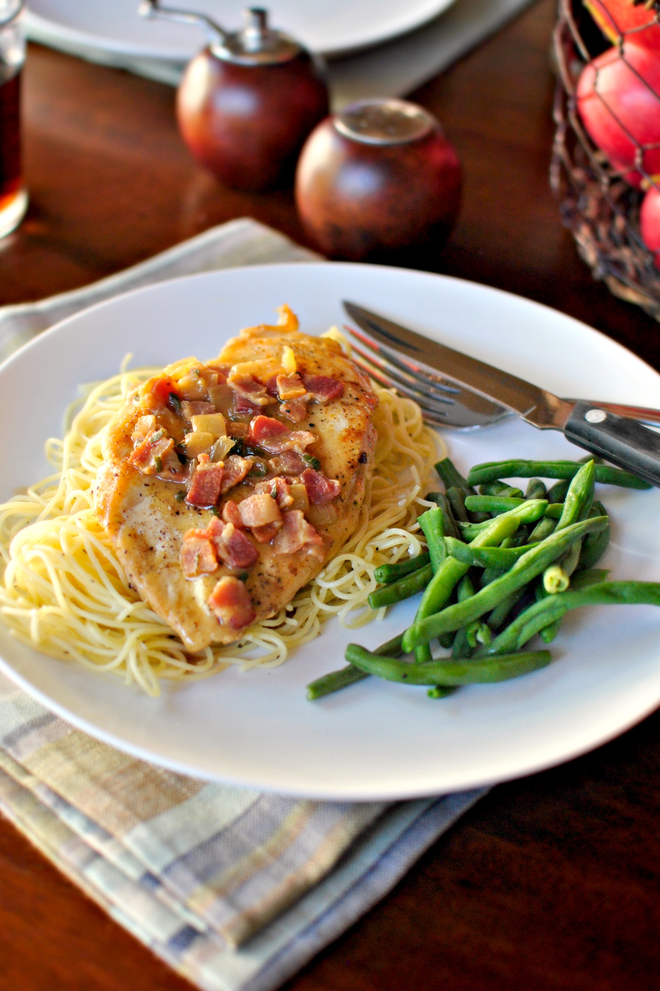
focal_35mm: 54
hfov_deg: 25.3
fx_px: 1472
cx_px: 323
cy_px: 502
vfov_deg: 37.2
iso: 400
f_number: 2.5
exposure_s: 1/160
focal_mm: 35
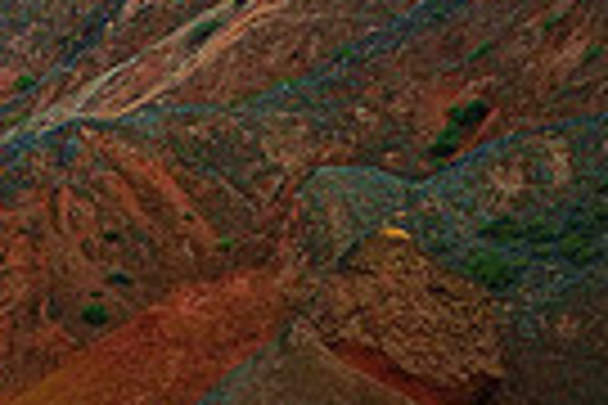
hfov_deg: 2.6
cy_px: -128
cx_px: -824
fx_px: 13493
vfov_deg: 1.7
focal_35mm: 799
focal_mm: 135
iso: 100
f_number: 1.8
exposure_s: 1/1000
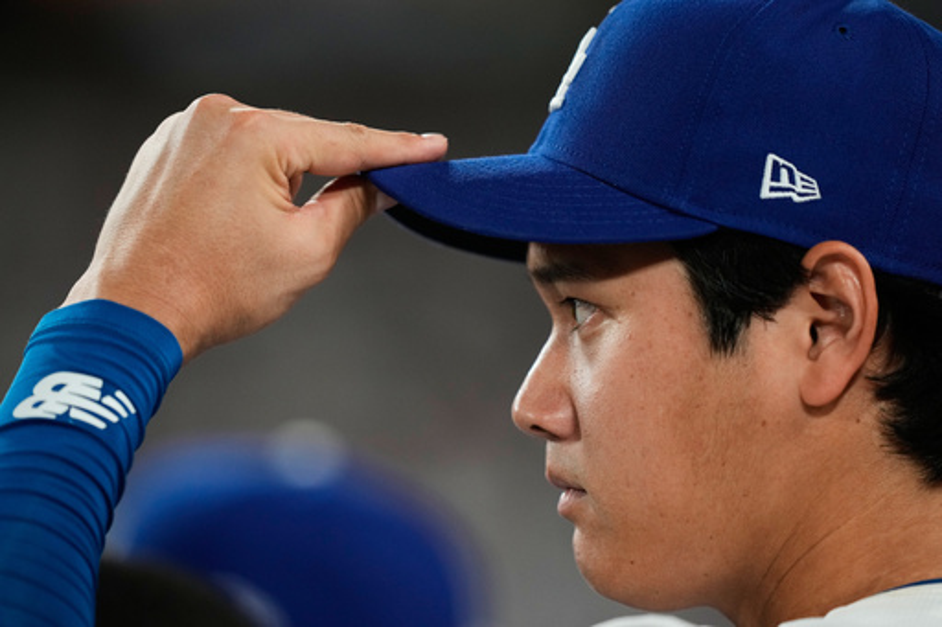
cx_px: 471
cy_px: 314
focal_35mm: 400
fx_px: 10463
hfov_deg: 5.2
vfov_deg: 3.4
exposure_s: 1/2000
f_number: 2.8
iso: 2500
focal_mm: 400
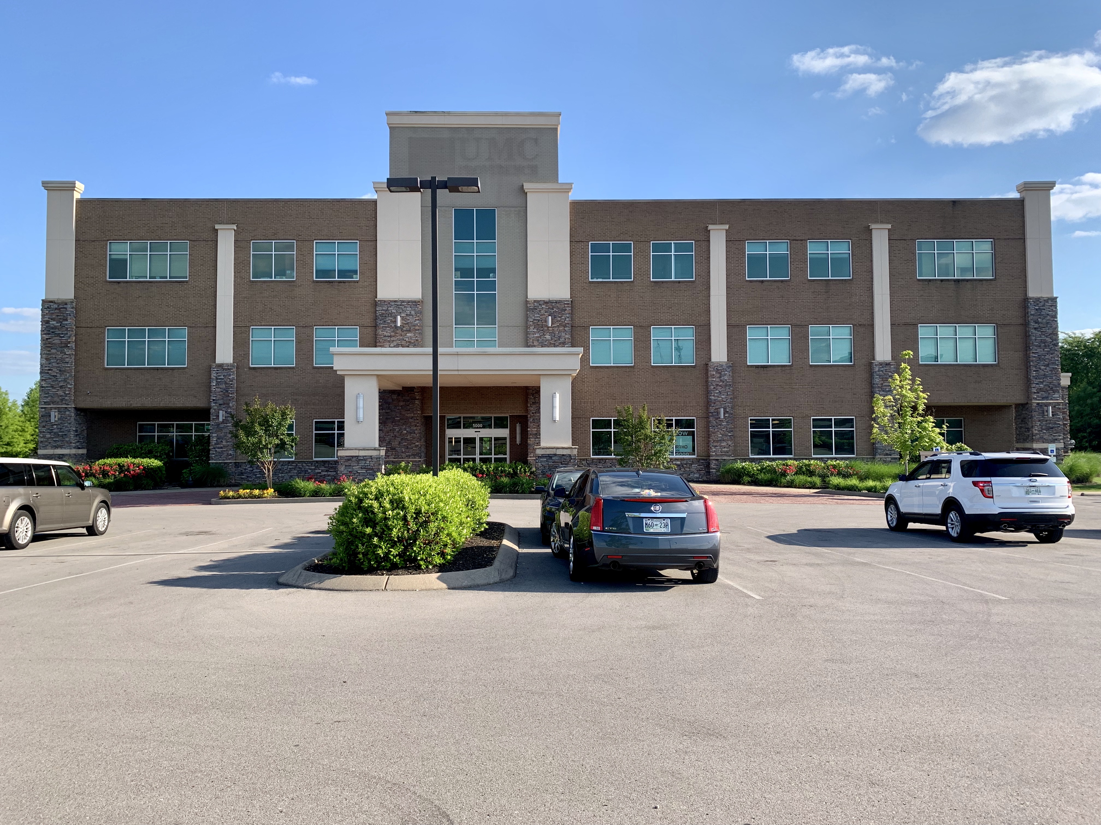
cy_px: 412
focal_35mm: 26
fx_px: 827
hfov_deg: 67.3
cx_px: 550
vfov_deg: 53.1
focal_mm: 4.25
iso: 25
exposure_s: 1/1250
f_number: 1.8
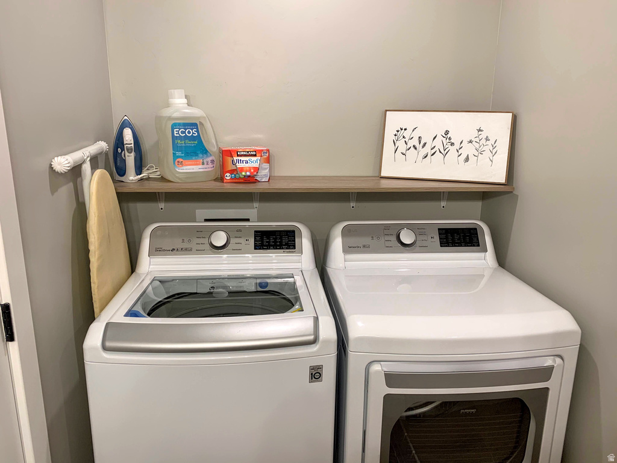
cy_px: 232
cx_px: 308
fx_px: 463
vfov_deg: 53.1
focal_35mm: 26
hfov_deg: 67.3
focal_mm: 4.25
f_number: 1.8
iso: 64
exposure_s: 1/60
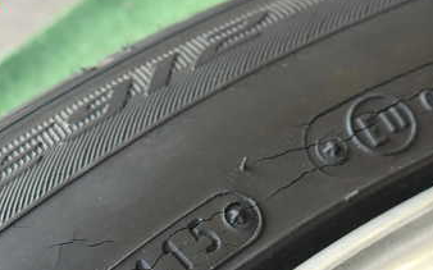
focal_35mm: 47
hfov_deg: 42.2
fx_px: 554
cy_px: 270
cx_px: 150
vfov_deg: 26.0
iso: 100
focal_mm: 4.5
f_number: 2
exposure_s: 1/60
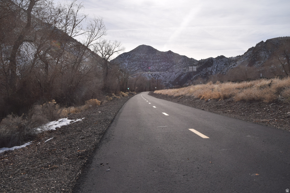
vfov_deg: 47.9
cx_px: 145
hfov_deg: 67.4
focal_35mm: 27
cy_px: 96
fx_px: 218
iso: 100
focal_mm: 18
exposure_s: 1/200
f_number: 14
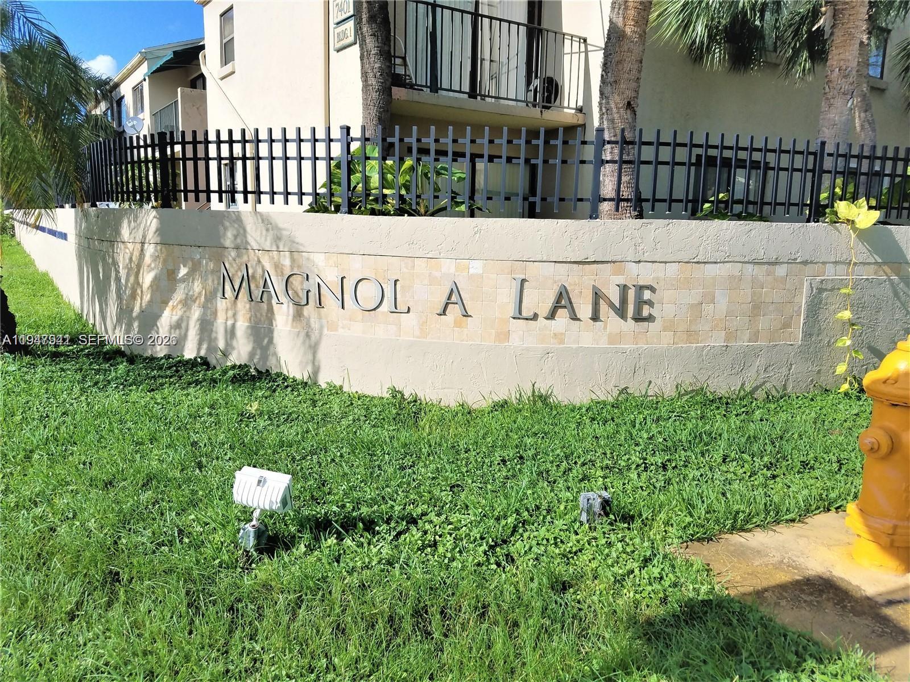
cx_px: 455
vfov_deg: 53.1
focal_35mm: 26
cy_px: 341
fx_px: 683
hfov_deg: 67.3
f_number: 1.7
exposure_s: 1/3096
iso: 50
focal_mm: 4.2
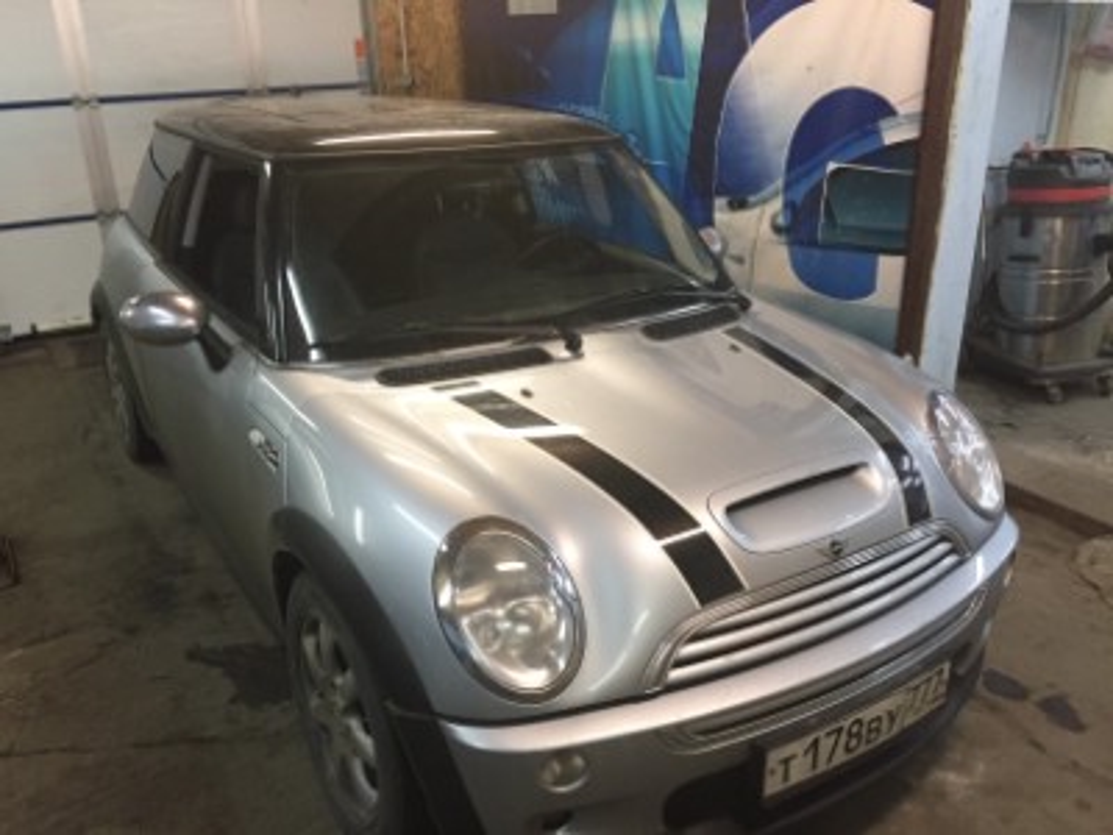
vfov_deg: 48.2
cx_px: 556
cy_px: 418
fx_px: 932
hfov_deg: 61.7
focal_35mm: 29
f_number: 2.2
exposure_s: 1/33
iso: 200
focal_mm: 4.15
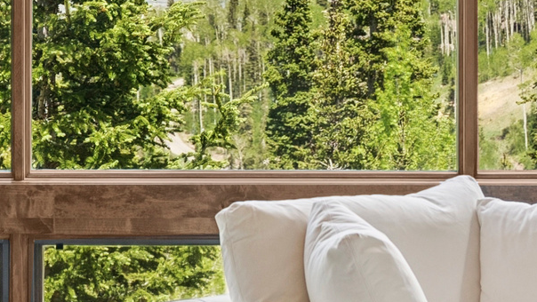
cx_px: 251
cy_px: -168
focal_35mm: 160
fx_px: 2279
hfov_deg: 13.4
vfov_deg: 7.4
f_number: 4
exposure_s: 1/2000
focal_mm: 45
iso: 400
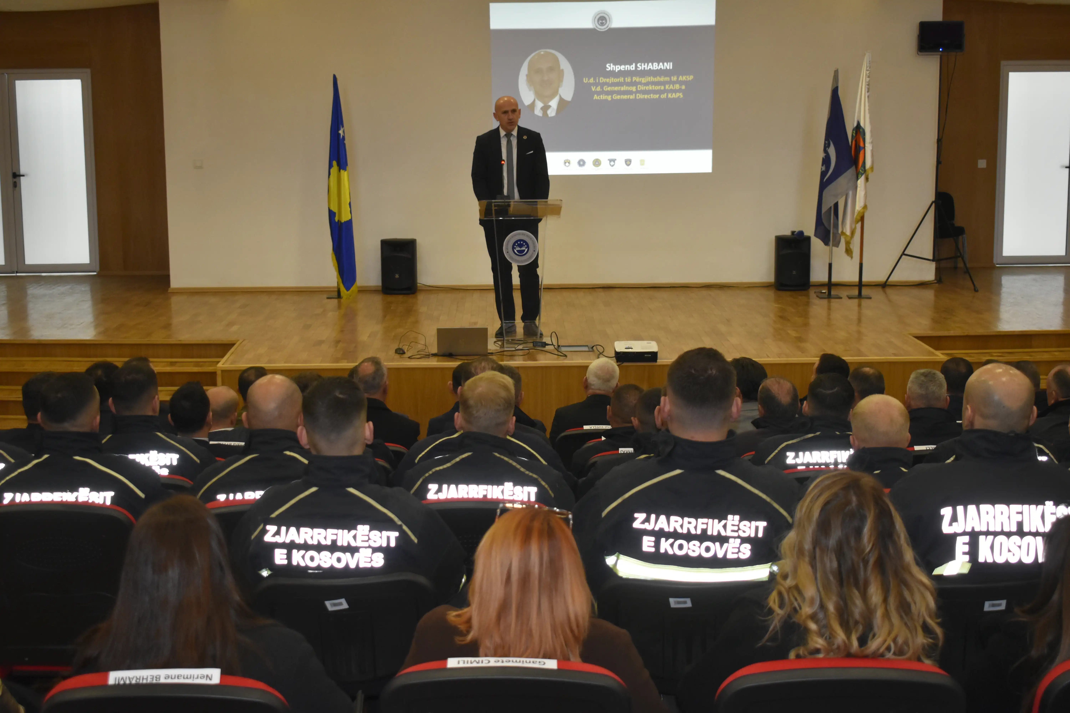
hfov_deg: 36.9
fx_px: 1605
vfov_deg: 25.1
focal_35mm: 54
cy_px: 356
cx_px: 535
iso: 1600
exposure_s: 1/100
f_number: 4.8
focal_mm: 36
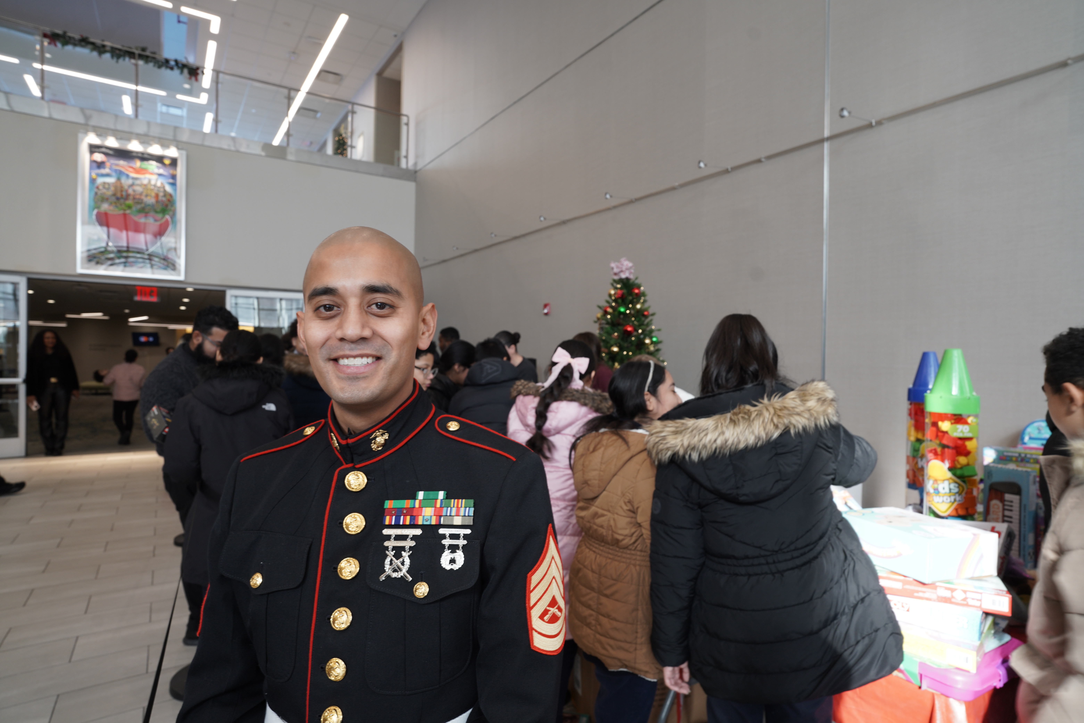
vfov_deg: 61.9
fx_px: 602
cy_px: 362
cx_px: 542
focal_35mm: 20
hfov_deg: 84.0
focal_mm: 20
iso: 250
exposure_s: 1/30
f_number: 6.3
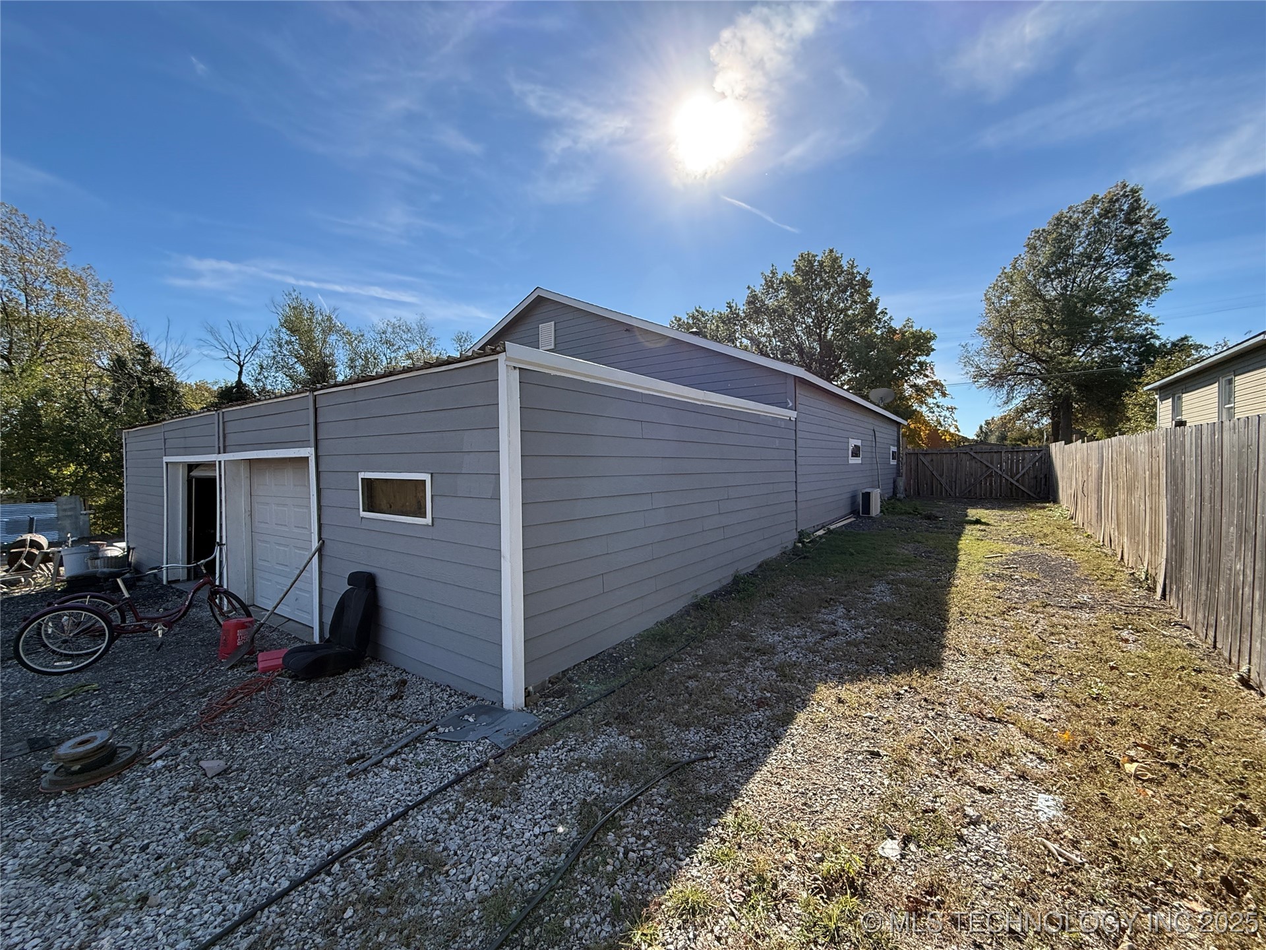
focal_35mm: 14
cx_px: 633
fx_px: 512
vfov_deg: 85.7
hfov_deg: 102.1
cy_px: 475
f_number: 2.2
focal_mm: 2.22
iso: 64
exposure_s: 1/1125
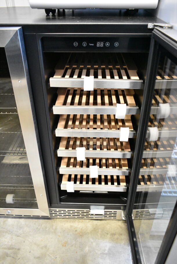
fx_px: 221
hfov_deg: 43.7
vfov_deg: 61.9
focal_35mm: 30
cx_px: 88
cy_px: 132
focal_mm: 20
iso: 6400
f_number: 4.5
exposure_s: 1/80
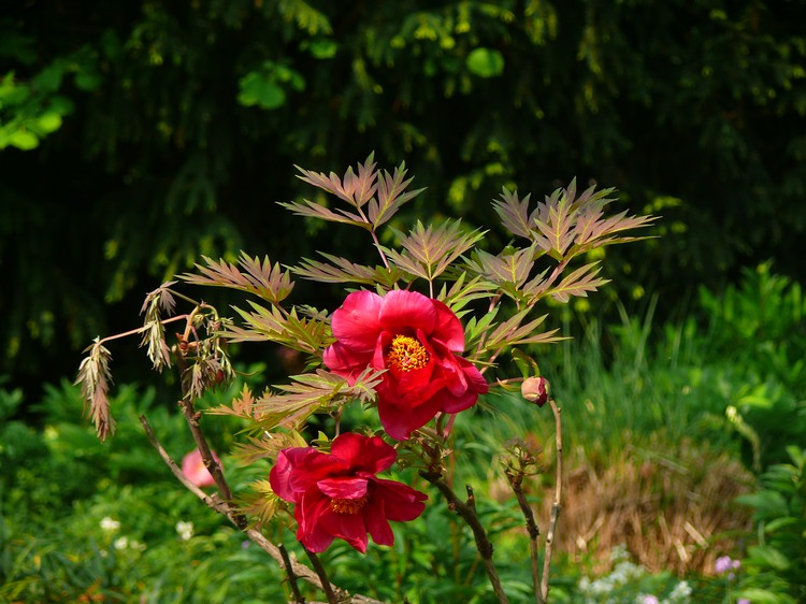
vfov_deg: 7.5
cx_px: 403
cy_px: 302
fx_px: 4632
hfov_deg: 9.9
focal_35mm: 199
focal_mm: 42.2
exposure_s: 1/125
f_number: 3.6
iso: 100
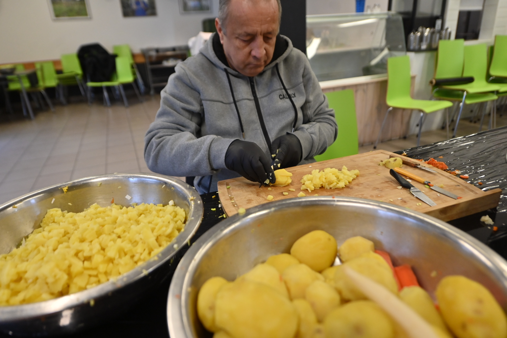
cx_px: 254
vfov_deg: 53.1
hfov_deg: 73.7
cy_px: 169
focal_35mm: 24
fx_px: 338
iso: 1100
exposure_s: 1/400
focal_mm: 24
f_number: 2.8
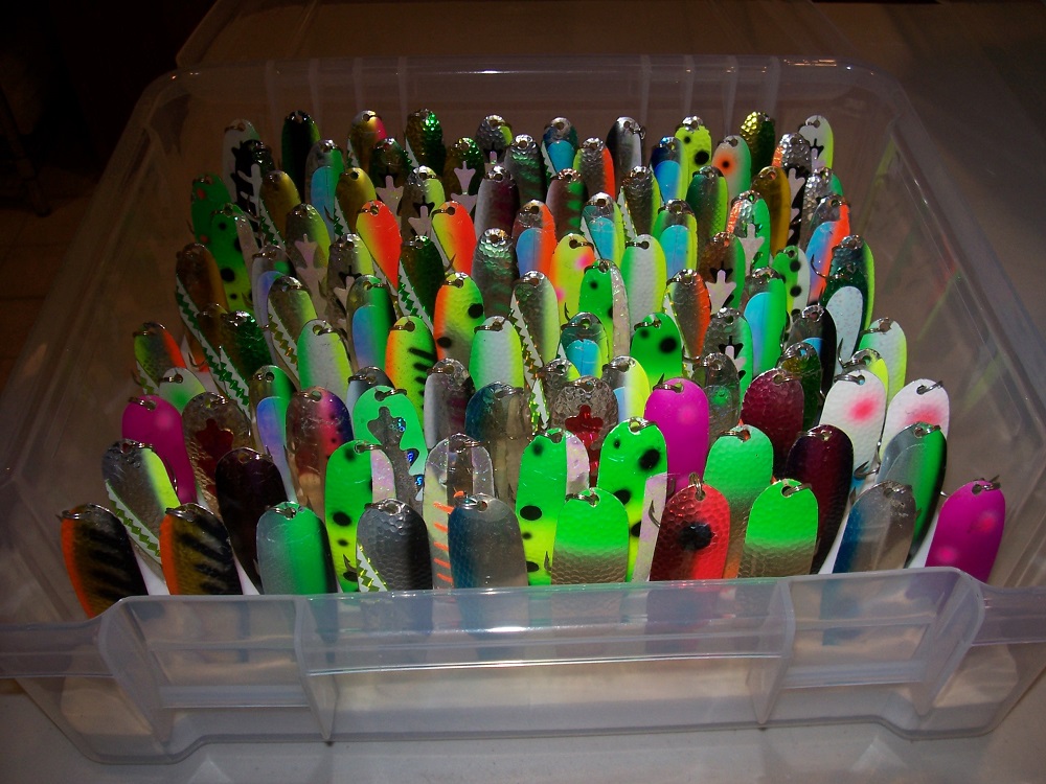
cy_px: 392
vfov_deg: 41.8
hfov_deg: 54.0
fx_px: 1027
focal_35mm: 34
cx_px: 523
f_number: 2.7
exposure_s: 1/60
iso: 80
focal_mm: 5.6
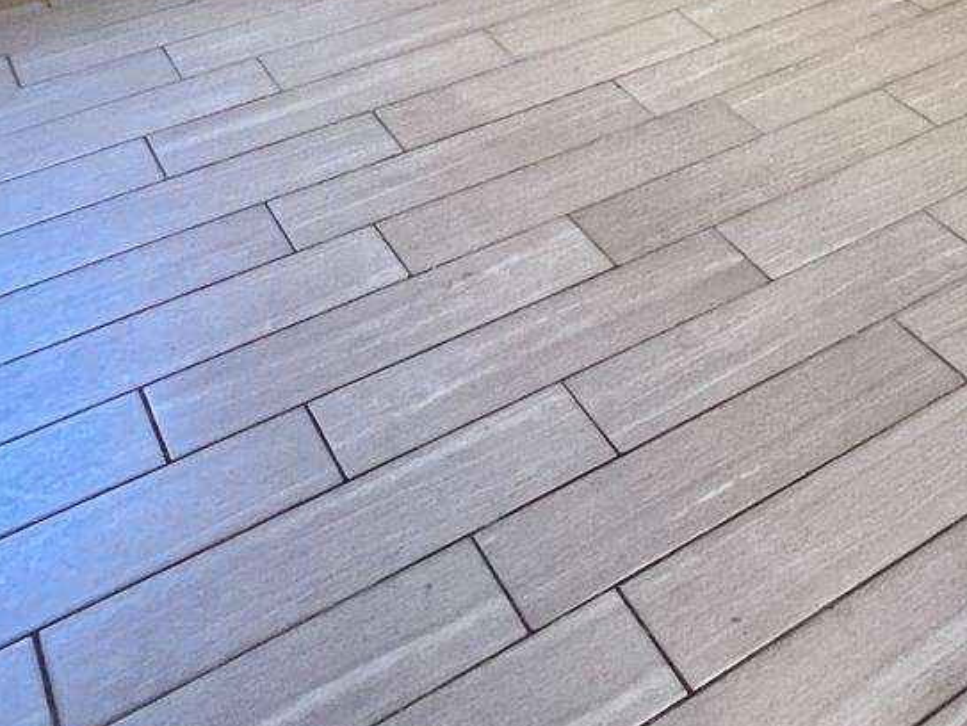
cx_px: 753
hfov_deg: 37.7
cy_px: -472
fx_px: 1370
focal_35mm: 49
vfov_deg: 22.2
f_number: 1.8
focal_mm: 1.57
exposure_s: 1/60
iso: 400
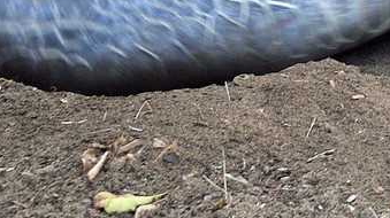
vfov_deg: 3.5
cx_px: 768
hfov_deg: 6.4
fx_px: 3379
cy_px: -808
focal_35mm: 327
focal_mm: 44
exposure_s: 1/80
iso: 500
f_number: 5.6
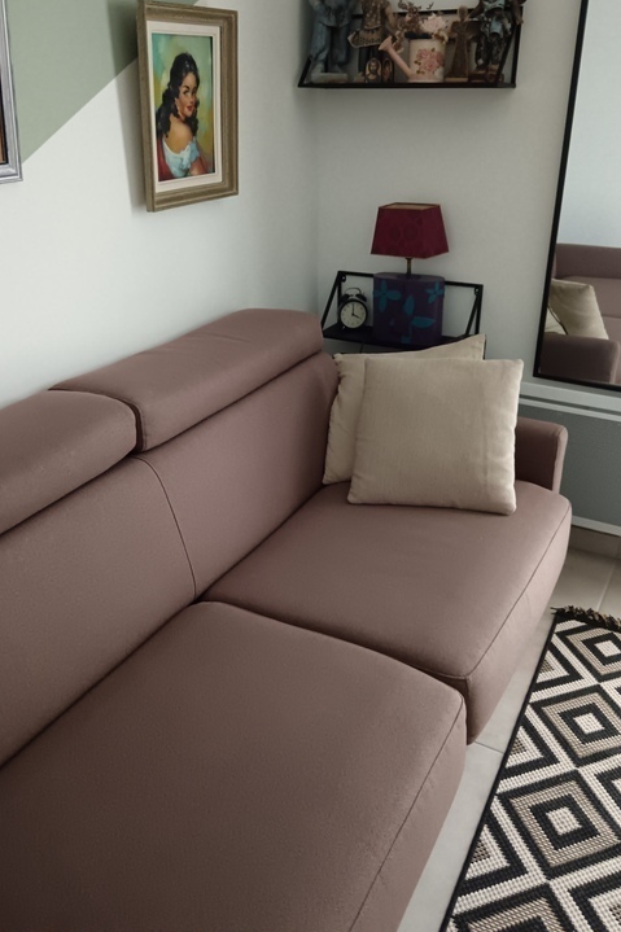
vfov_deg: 61.9
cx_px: 292
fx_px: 777
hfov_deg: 43.6
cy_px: 436
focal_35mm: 30
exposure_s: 1/100
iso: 3555
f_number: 1.9
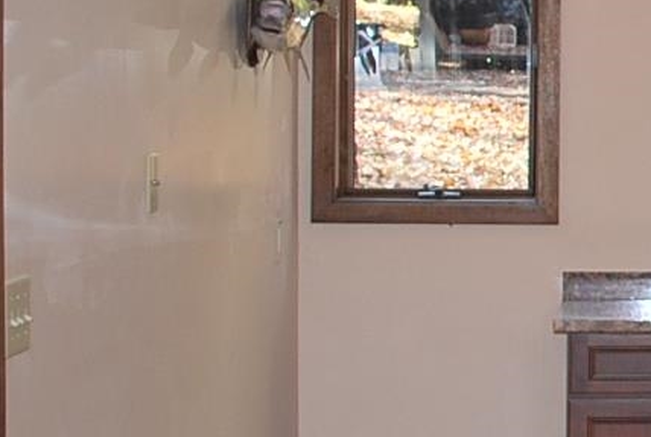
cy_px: 181
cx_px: 1141
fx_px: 2210
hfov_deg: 14.8
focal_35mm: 122
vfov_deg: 11.3
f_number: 3.5
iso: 200
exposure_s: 1/60
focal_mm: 18
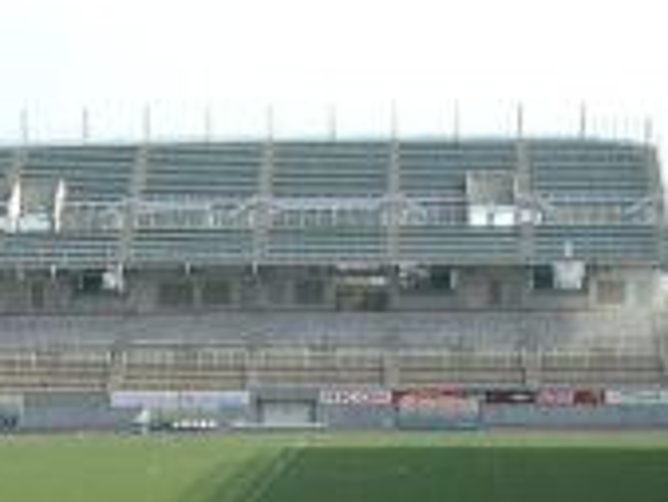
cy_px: 704
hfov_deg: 15.8
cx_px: 162
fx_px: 2395
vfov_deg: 11.6
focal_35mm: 124
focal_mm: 5.8
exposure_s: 1/800
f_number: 2.6
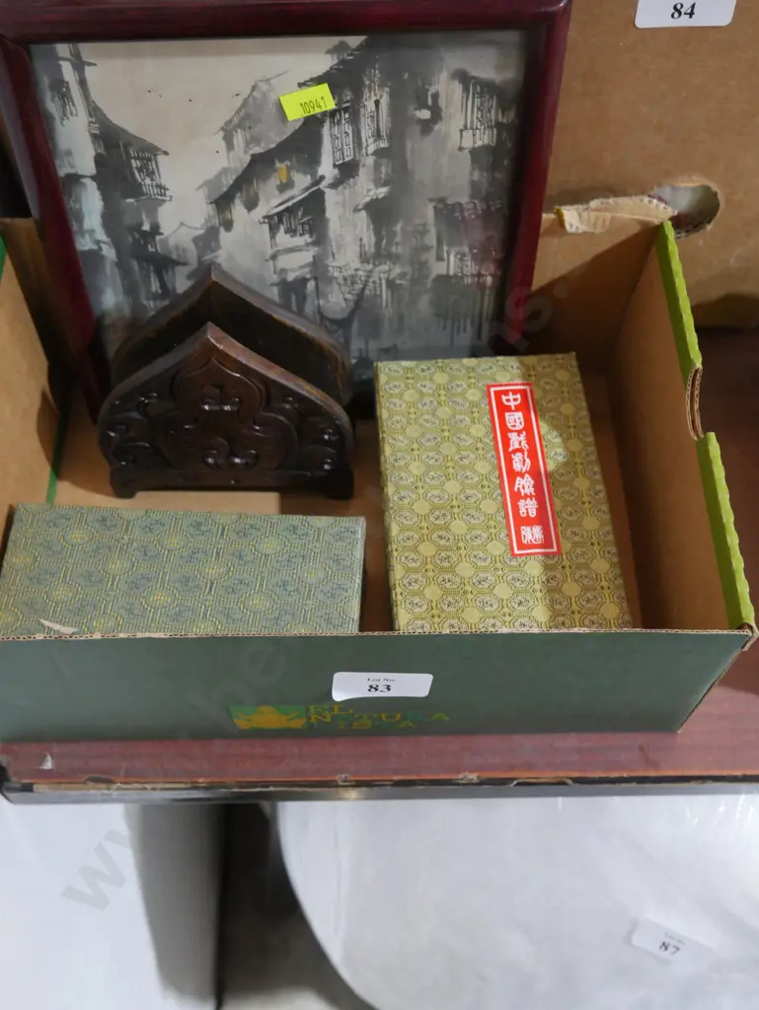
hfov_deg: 37.8
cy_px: 505
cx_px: 380
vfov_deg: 49.0
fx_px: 1110
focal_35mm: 38
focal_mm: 19
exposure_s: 1/60
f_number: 4.1
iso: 2000
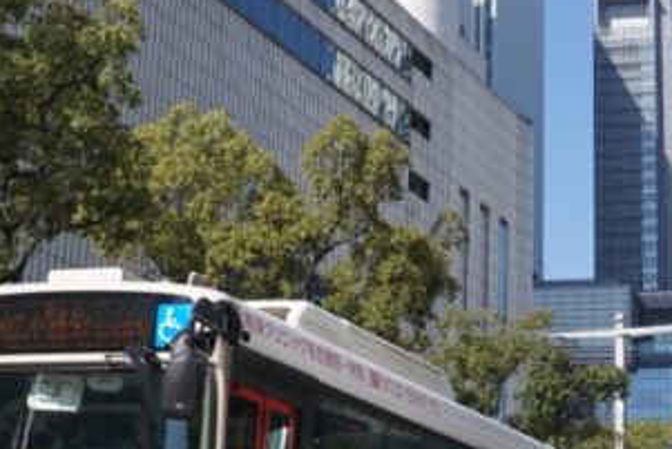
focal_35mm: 92
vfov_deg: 14.9
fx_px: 1718
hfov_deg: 22.1
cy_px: 163
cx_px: 409
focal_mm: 18
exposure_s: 1/250
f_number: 8
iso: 100
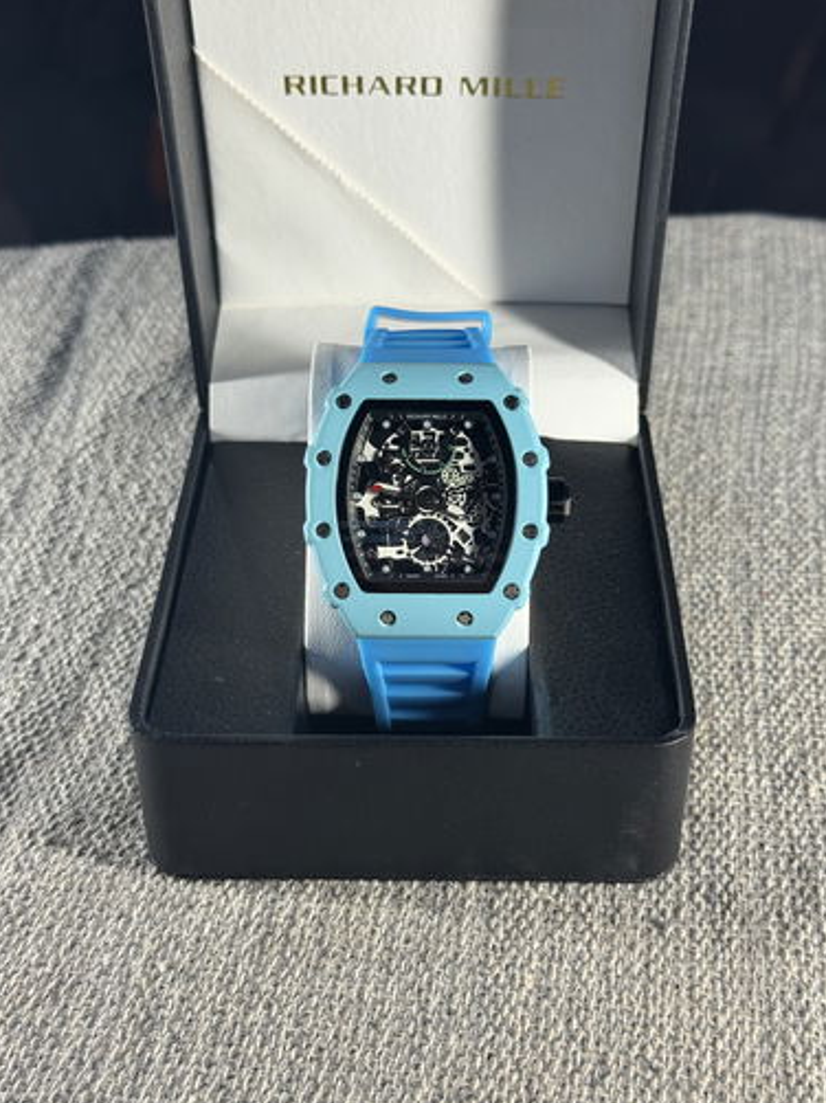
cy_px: 526
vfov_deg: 37.5
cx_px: 426
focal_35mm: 51
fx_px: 1624
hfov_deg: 28.5
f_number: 1.78
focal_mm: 6.76
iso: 80
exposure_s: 1/111
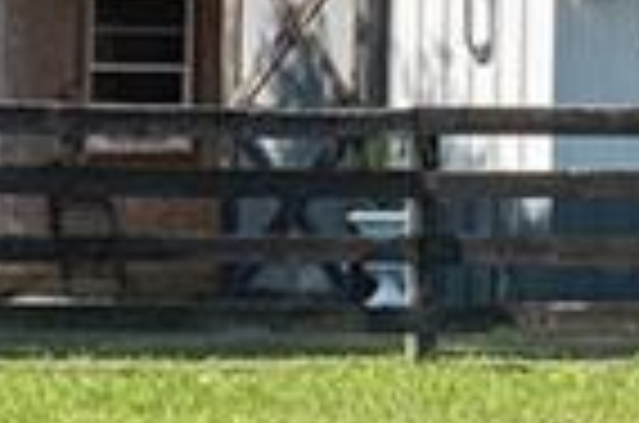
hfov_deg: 4.9
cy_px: -27
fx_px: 7421
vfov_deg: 3.3
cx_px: 1134
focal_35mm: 419
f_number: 10
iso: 400
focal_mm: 58
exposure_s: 1/250
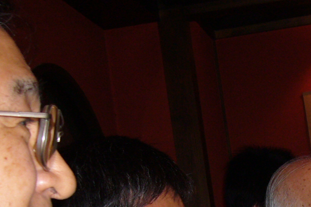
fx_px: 864
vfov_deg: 13.3
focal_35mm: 100
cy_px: 248
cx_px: 353
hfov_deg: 19.5
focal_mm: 5.8
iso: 100
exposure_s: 1/60
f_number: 2.8
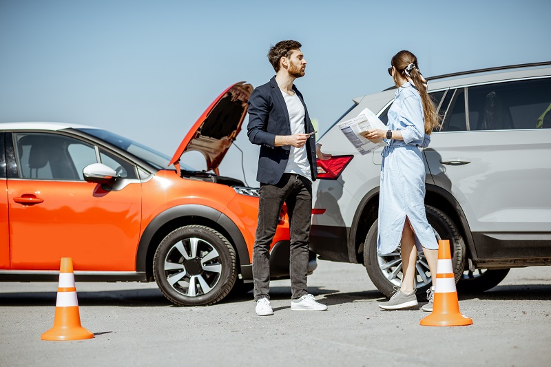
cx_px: 276
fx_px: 1301
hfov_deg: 23.9
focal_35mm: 85
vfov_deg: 16.1
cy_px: 184
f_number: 2.2
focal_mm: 85
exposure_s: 1/3200
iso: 100
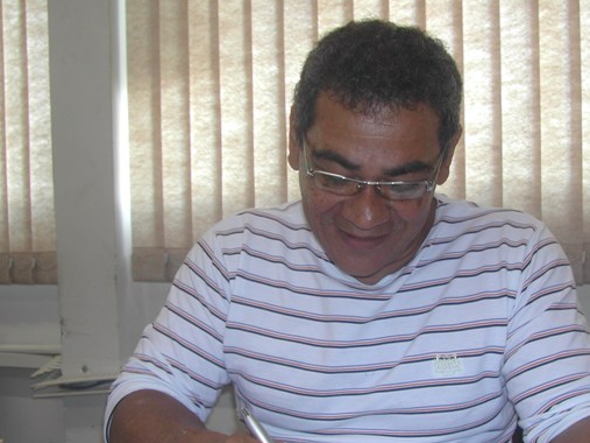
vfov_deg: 30.2
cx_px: 355
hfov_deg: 39.5
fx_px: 818
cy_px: 260
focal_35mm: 48
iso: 100
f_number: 2.8
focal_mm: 8
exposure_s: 1/30
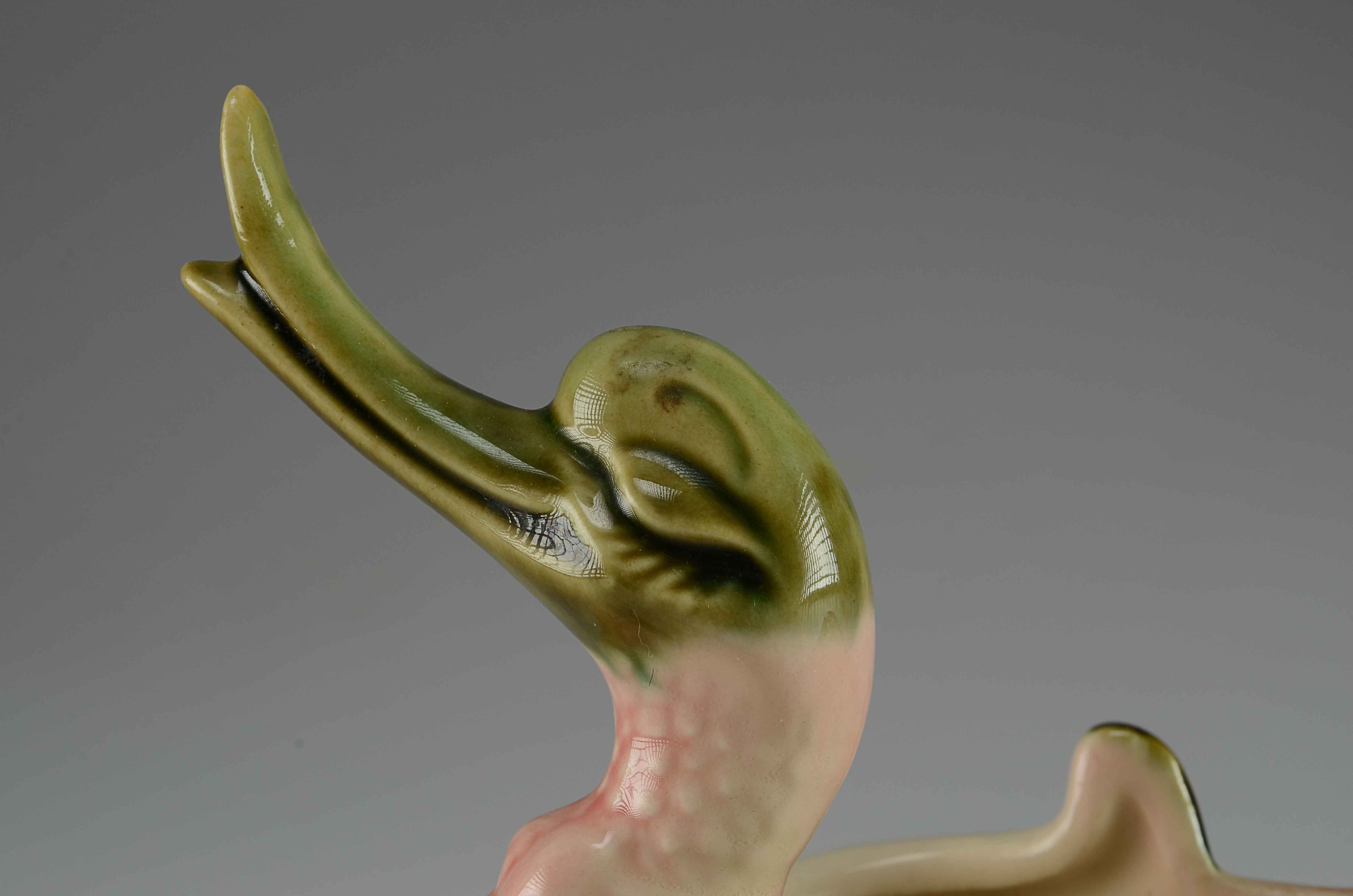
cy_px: 448
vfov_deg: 19.6
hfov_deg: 29.3
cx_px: 676
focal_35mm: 69
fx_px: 2588
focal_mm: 46
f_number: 16
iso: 100
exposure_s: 1/80
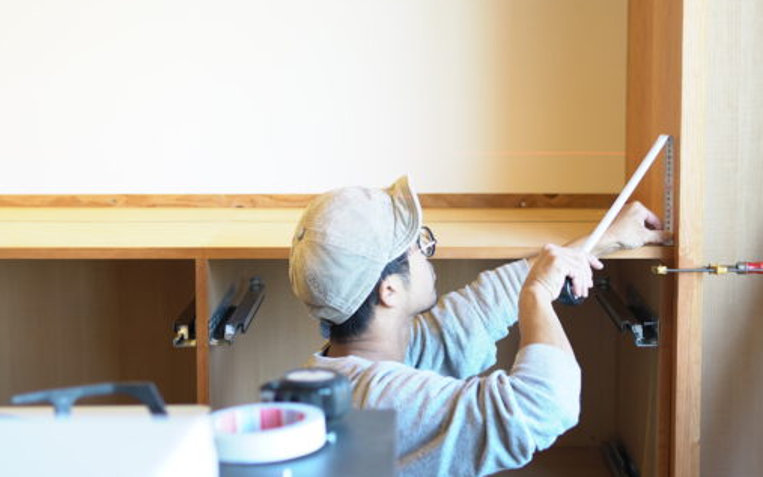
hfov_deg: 28.6
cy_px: 192
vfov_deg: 18.1
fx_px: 1497
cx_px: 405
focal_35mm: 72
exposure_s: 1/40
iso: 200
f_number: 2.8
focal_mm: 35
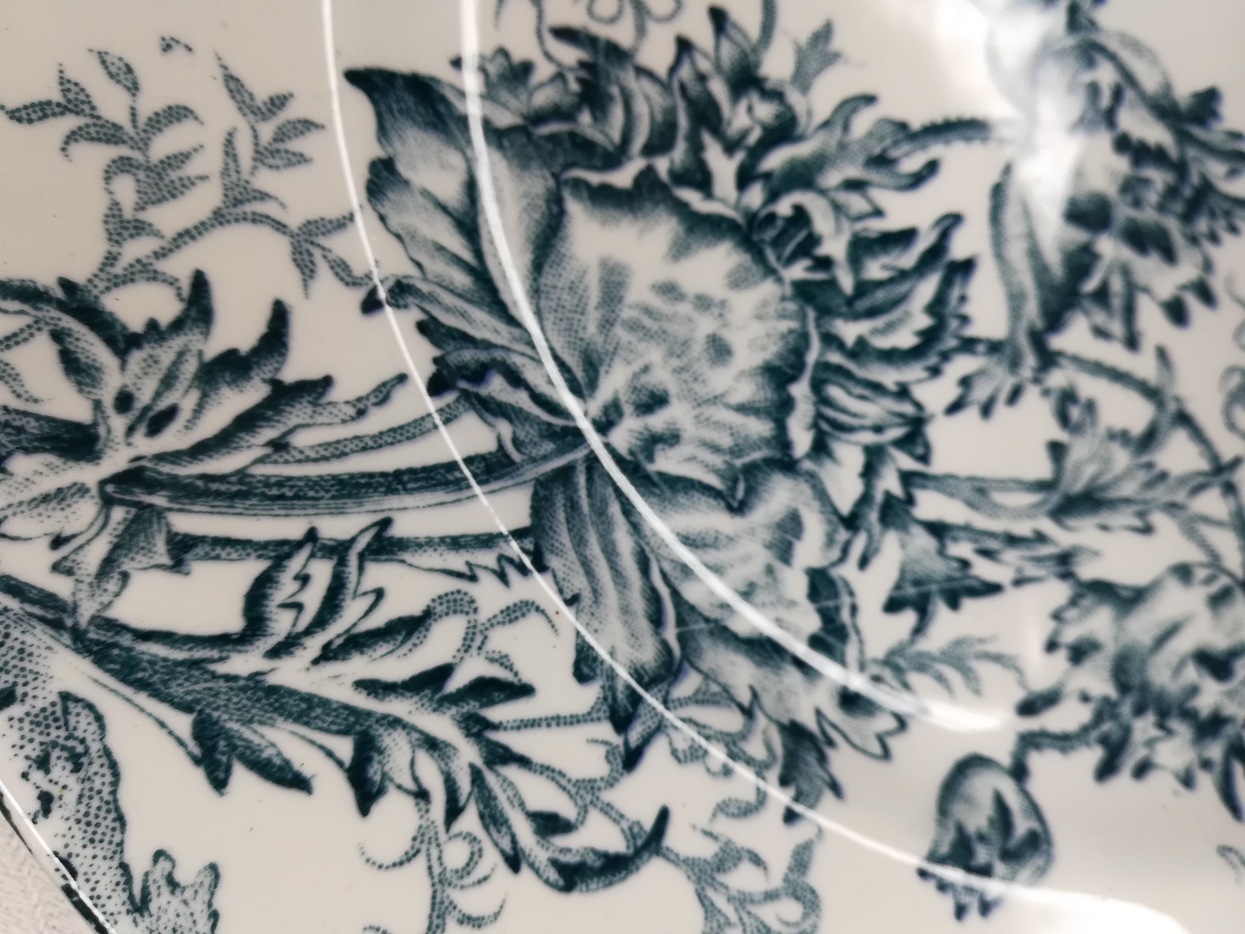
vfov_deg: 53.1
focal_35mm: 26
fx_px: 935
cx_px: 622
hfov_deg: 67.3
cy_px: 467
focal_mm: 3.83
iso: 50
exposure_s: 1/134
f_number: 2.2
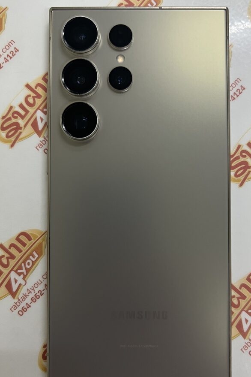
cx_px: 134
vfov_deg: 60.2
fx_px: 324
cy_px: 201
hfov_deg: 42.3
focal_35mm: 31
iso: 125
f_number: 1.5
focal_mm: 5.7
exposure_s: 1/50
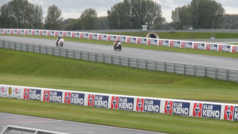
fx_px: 1281
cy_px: 63
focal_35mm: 203
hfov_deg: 10.6
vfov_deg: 6.0
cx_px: 120
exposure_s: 1/250
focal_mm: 31.5
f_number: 5.6
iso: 168
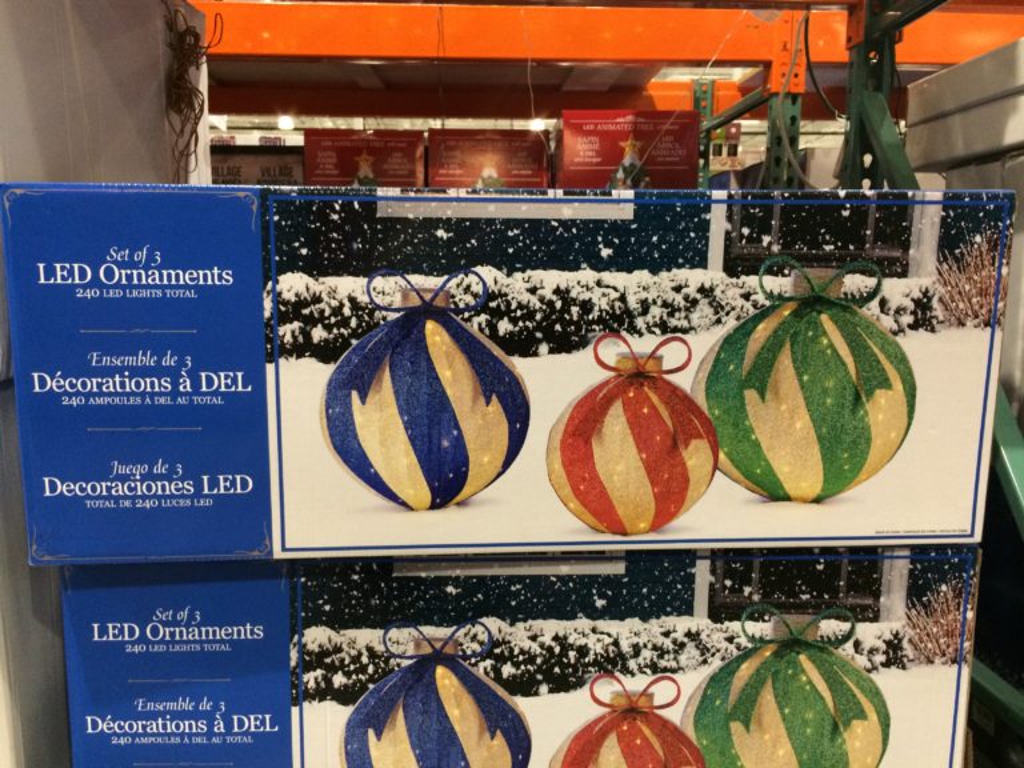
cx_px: 512
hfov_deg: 61.7
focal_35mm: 29
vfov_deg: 48.2
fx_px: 858
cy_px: 384
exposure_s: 1/30
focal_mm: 4.15
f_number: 2.2
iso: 200
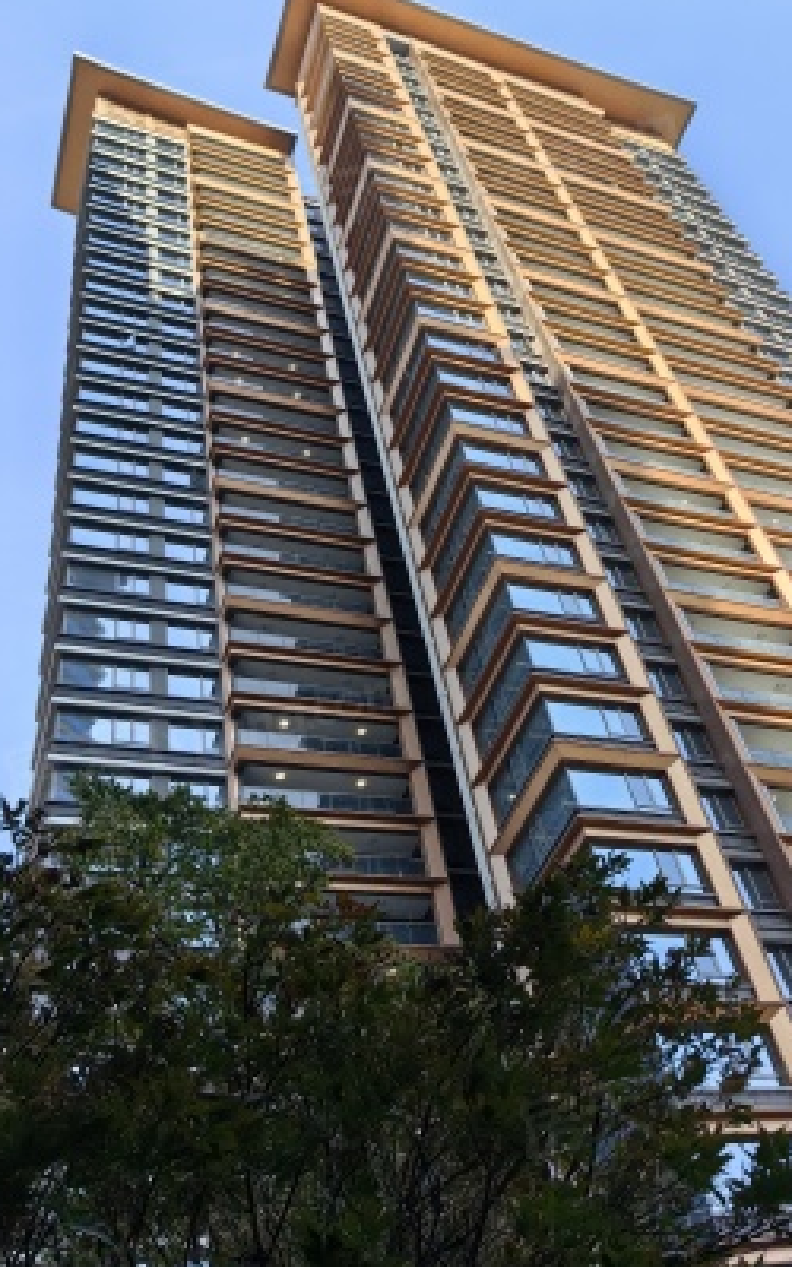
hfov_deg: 36.0
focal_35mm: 35
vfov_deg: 55.3
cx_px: 507
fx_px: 1209
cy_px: 678
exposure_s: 1/1969
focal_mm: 5.75
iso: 50
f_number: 2
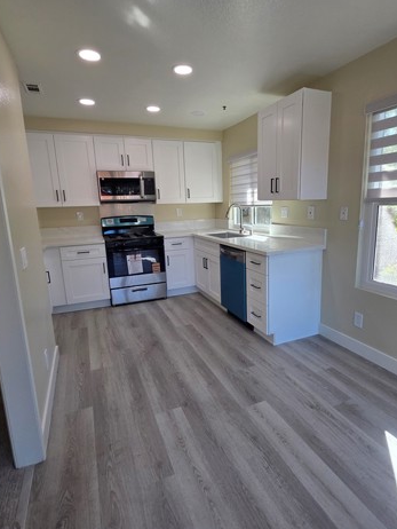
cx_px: 221
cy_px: 263
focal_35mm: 18
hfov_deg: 71.4
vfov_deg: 87.7
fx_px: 275
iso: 50
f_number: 2.2
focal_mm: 2.2
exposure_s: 1/126
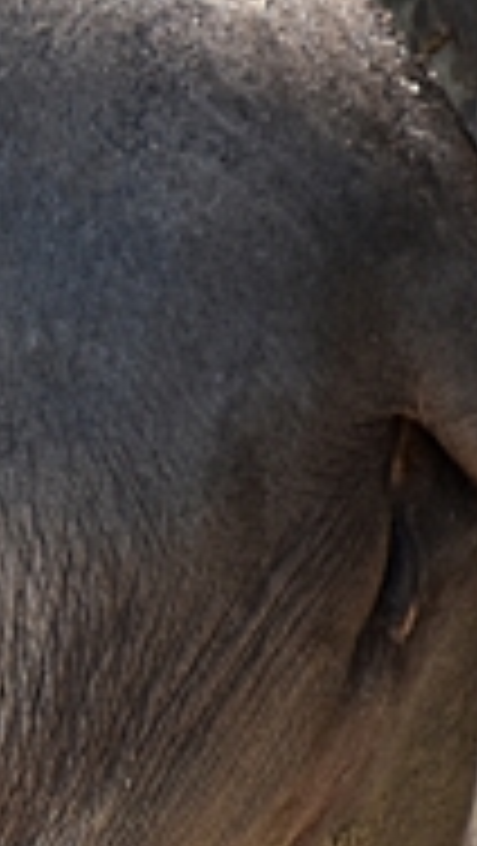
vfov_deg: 3.4
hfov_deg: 1.9
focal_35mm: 643
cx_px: -1580
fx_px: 14429
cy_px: 344
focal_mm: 75
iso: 400
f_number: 7.1
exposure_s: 1/200
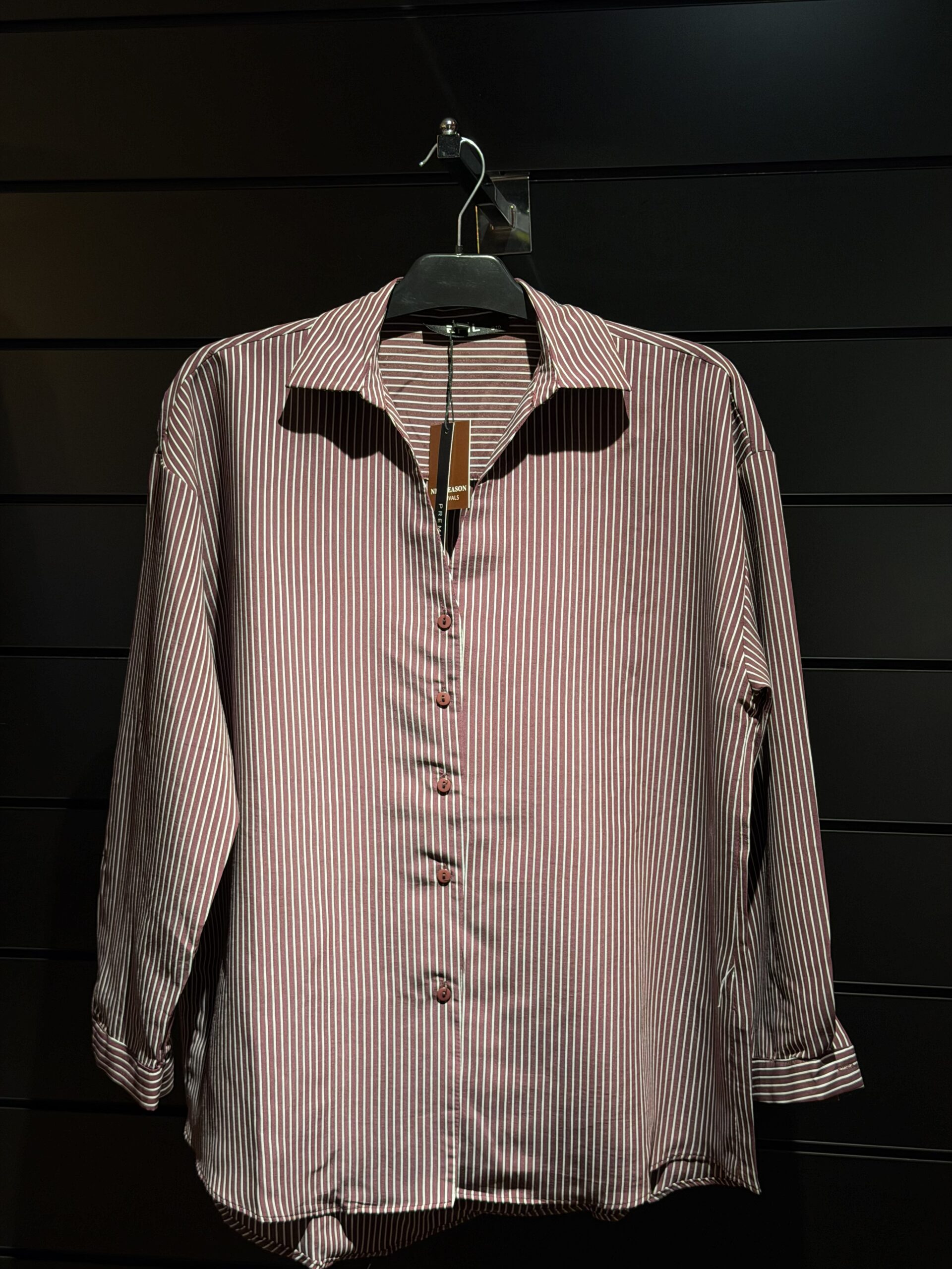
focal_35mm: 48
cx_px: 476
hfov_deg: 30.3
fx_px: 1760
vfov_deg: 39.7
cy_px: 634
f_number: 1.78
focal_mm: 6.76
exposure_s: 1/100
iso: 100
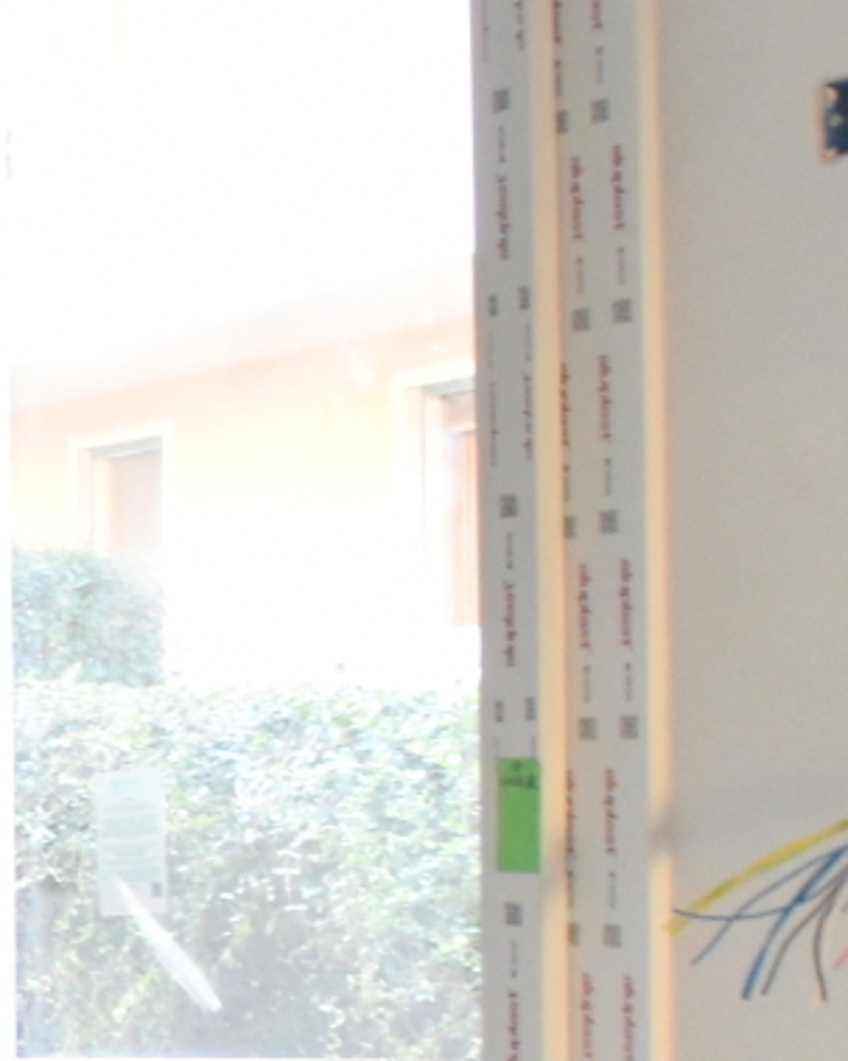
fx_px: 2982
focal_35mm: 95
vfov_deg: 20.1
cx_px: -1967
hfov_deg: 9.9
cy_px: 746
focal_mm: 10
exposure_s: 1/15
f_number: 6.3
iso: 1000
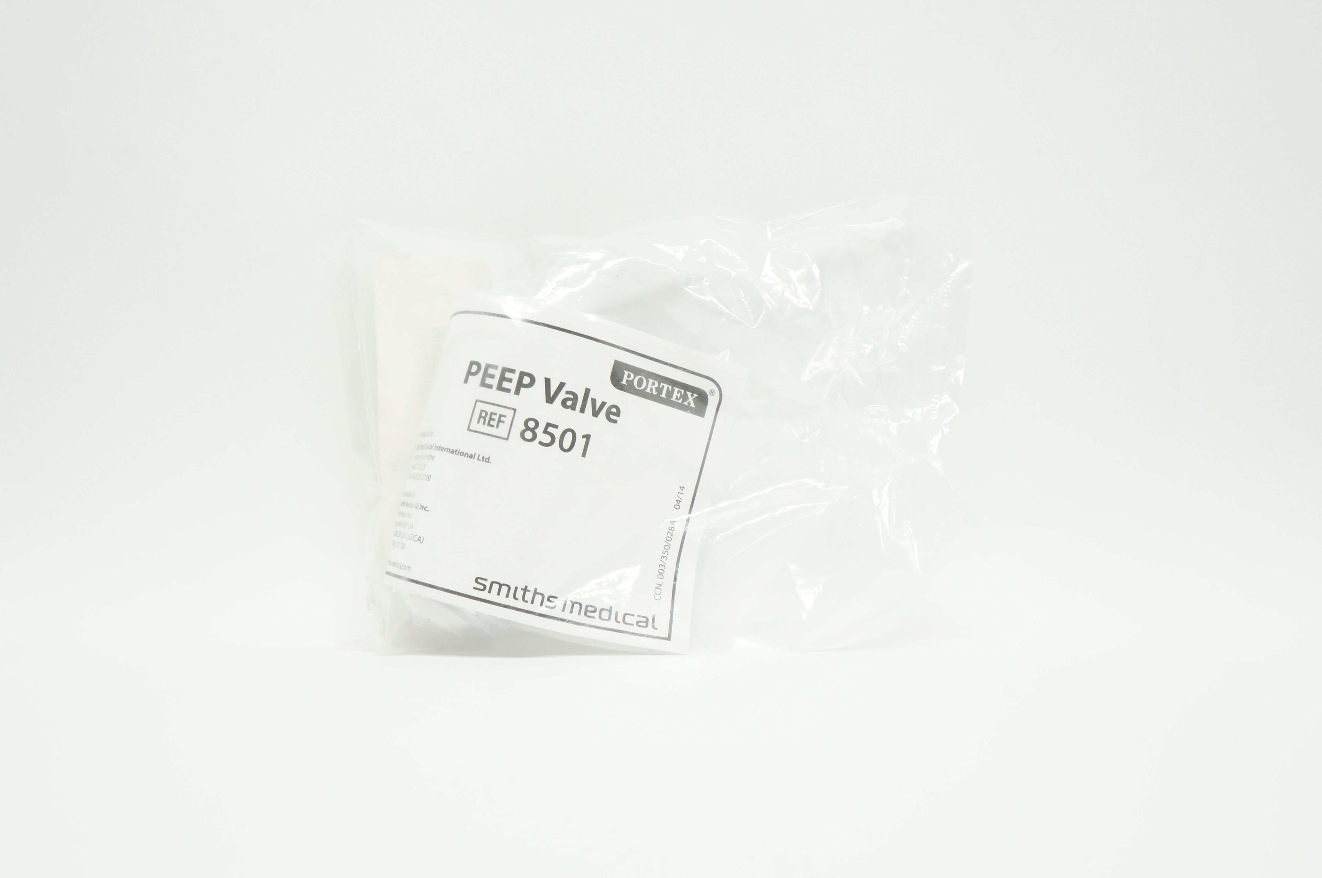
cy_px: 439
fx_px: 1486
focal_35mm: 40
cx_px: 661
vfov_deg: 32.9
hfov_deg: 48.0
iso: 400
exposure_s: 1/30
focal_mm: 27
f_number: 8
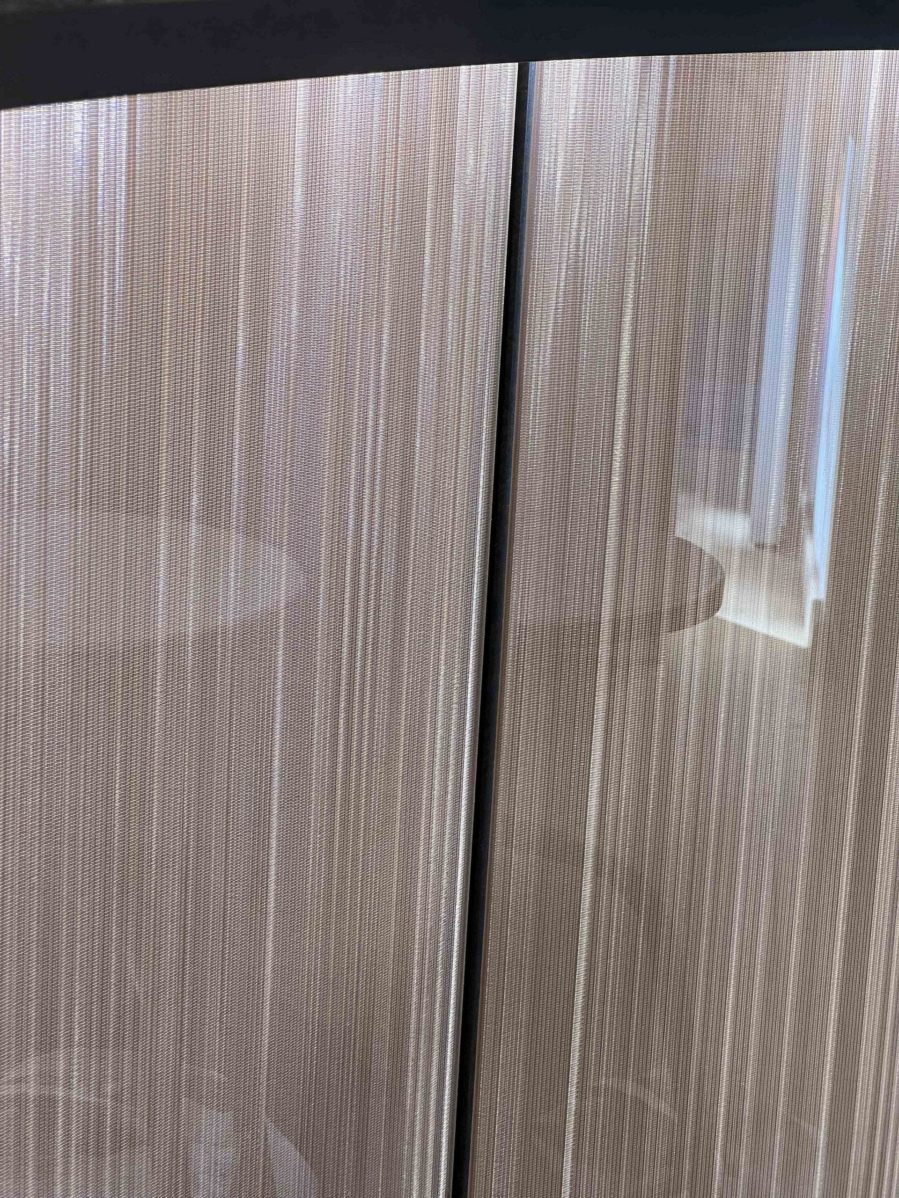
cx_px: 450
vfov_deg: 25.3
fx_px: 2666
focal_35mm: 77
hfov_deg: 19.1
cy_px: 599
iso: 250
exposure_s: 1/99
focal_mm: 9
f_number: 2.8
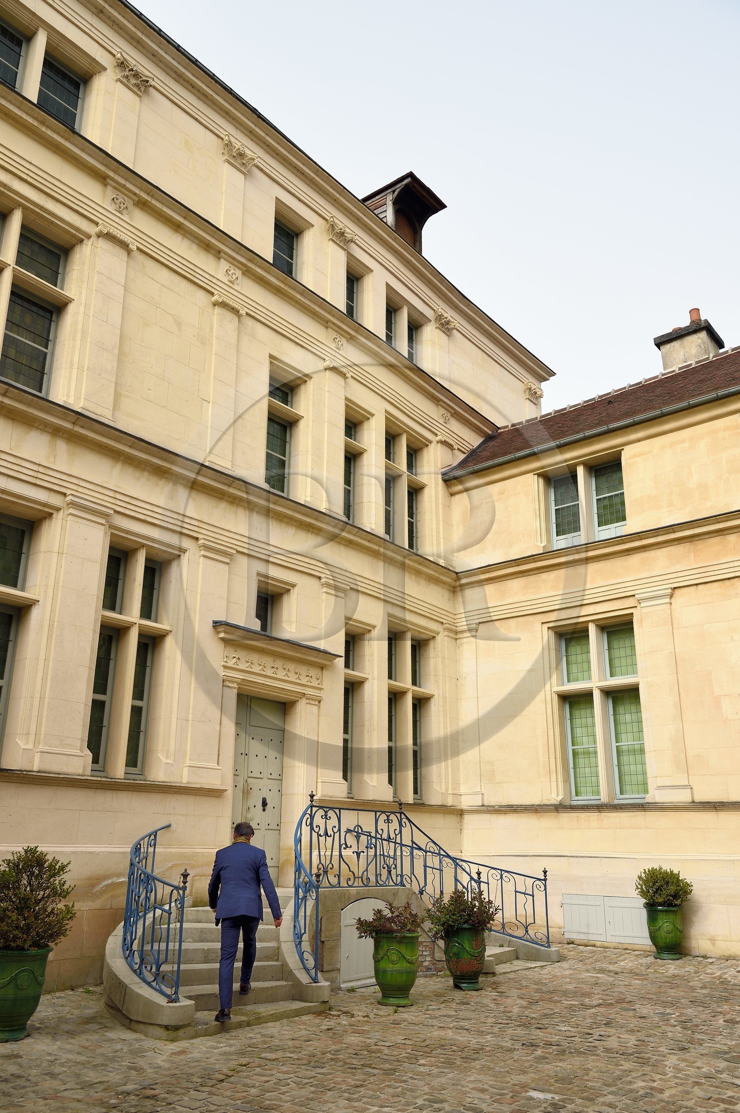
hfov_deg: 44.9
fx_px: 895
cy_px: 556
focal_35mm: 29
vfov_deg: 63.7
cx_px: 370
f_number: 10
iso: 200
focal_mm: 29
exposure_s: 1/200
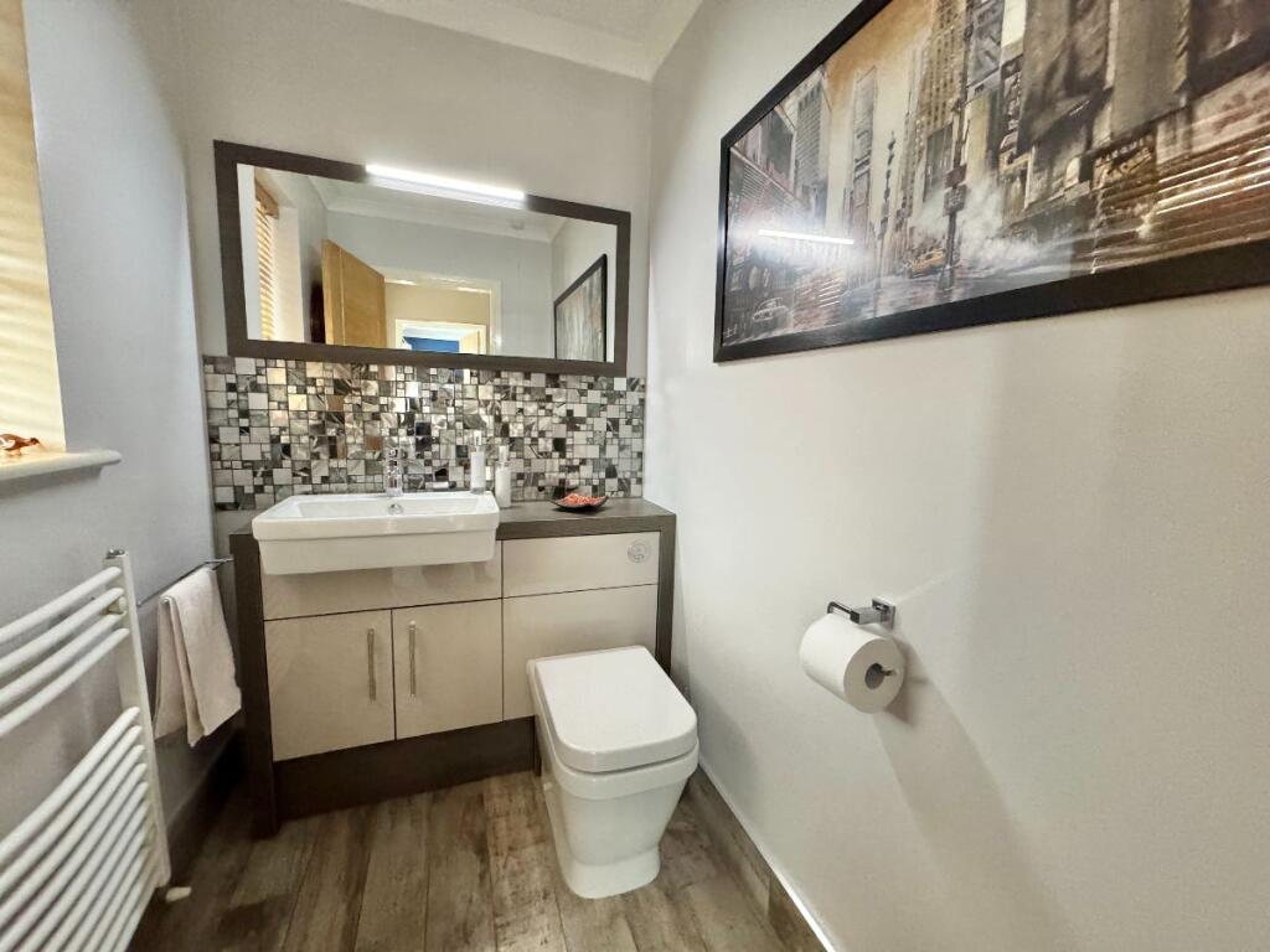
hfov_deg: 102.1
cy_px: 476
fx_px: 514
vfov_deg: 85.7
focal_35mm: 14
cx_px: 635
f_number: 2.2
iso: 800
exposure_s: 1/60
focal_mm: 2.22
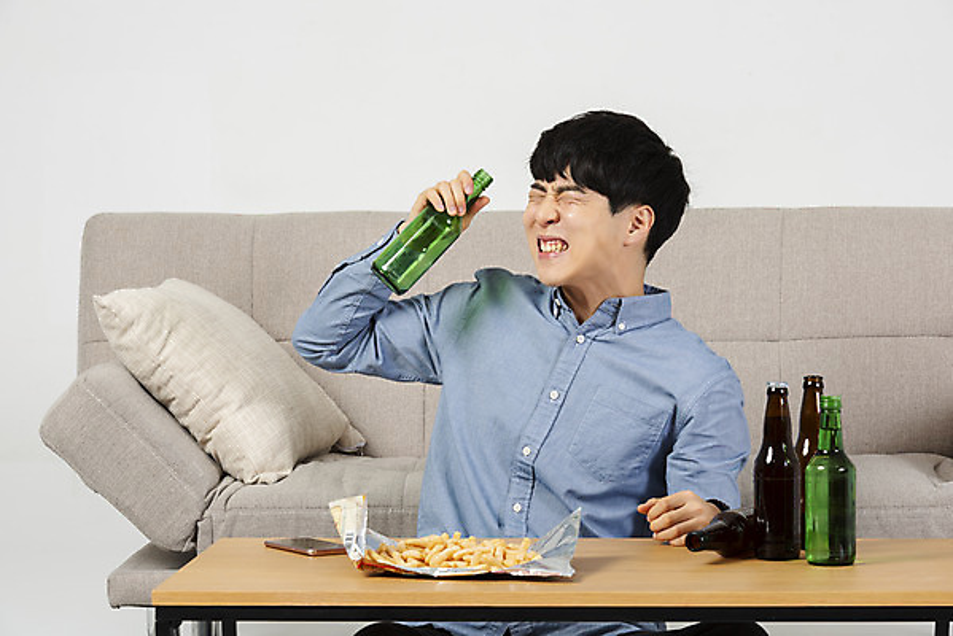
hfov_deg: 16.4
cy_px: 318
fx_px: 3310
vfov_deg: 11.0
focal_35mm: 125
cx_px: 476
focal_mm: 125
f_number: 11
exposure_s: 1/125
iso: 100
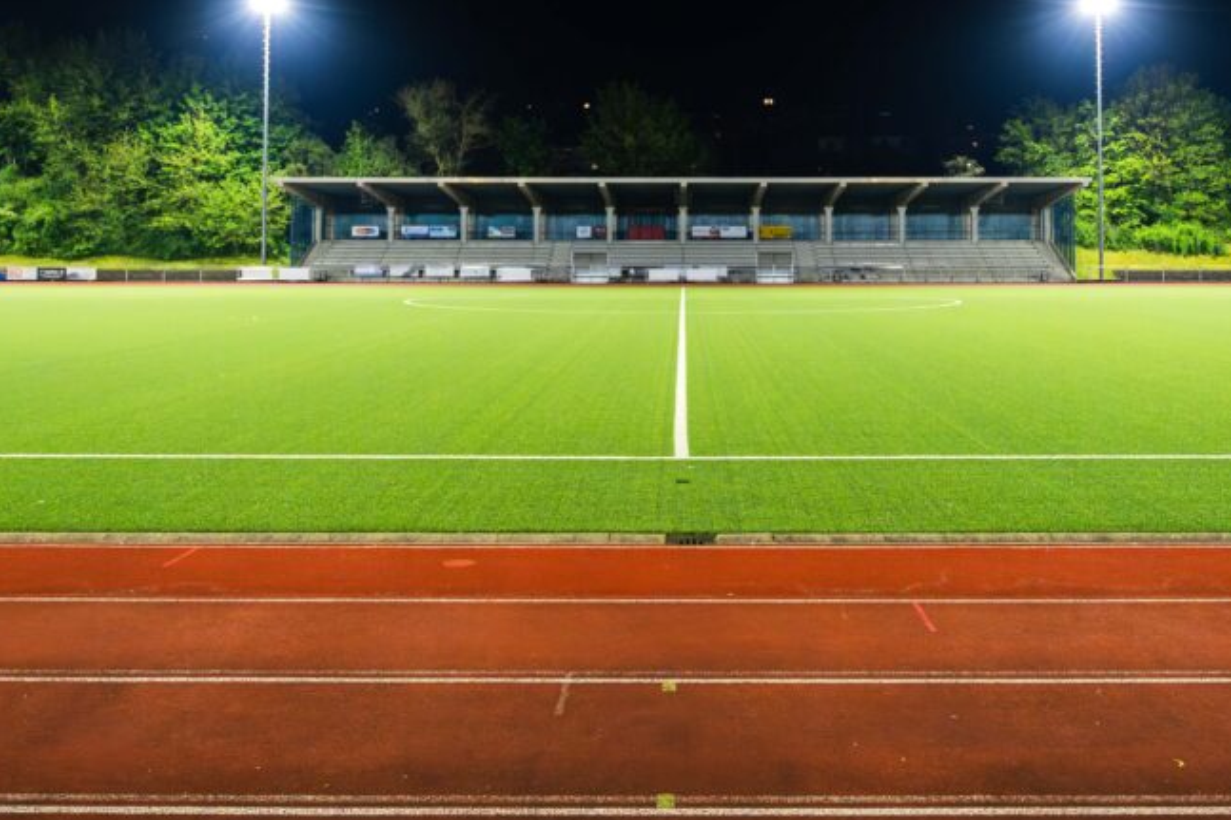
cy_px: 220
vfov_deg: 34.4
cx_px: 681
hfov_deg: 50.6
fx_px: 1299
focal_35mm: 38
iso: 4000
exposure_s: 1/160
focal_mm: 24
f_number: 2.8
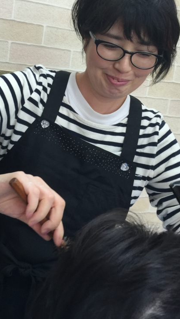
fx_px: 373
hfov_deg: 27.1
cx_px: 96
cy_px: 104
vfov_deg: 45.6
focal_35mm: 44
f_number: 2.2
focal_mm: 4.15
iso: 32
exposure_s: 1/30
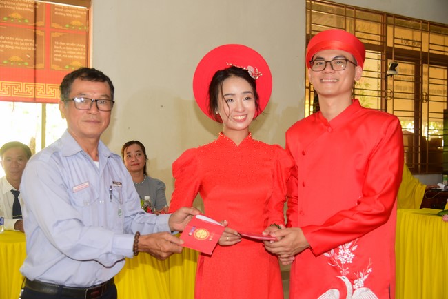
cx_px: 224
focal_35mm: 44
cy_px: 150
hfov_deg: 44.5
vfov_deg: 30.5
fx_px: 548
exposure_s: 1/60
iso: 500
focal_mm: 44
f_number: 4
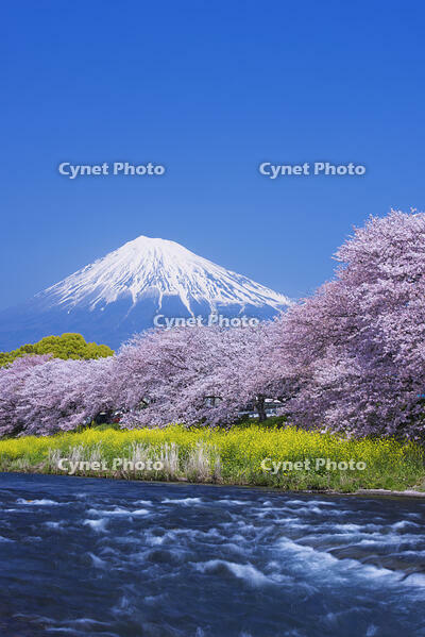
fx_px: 1238
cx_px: 212
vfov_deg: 28.8
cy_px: 318
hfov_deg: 19.5
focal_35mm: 70
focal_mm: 70
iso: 100
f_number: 16
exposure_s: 1/3
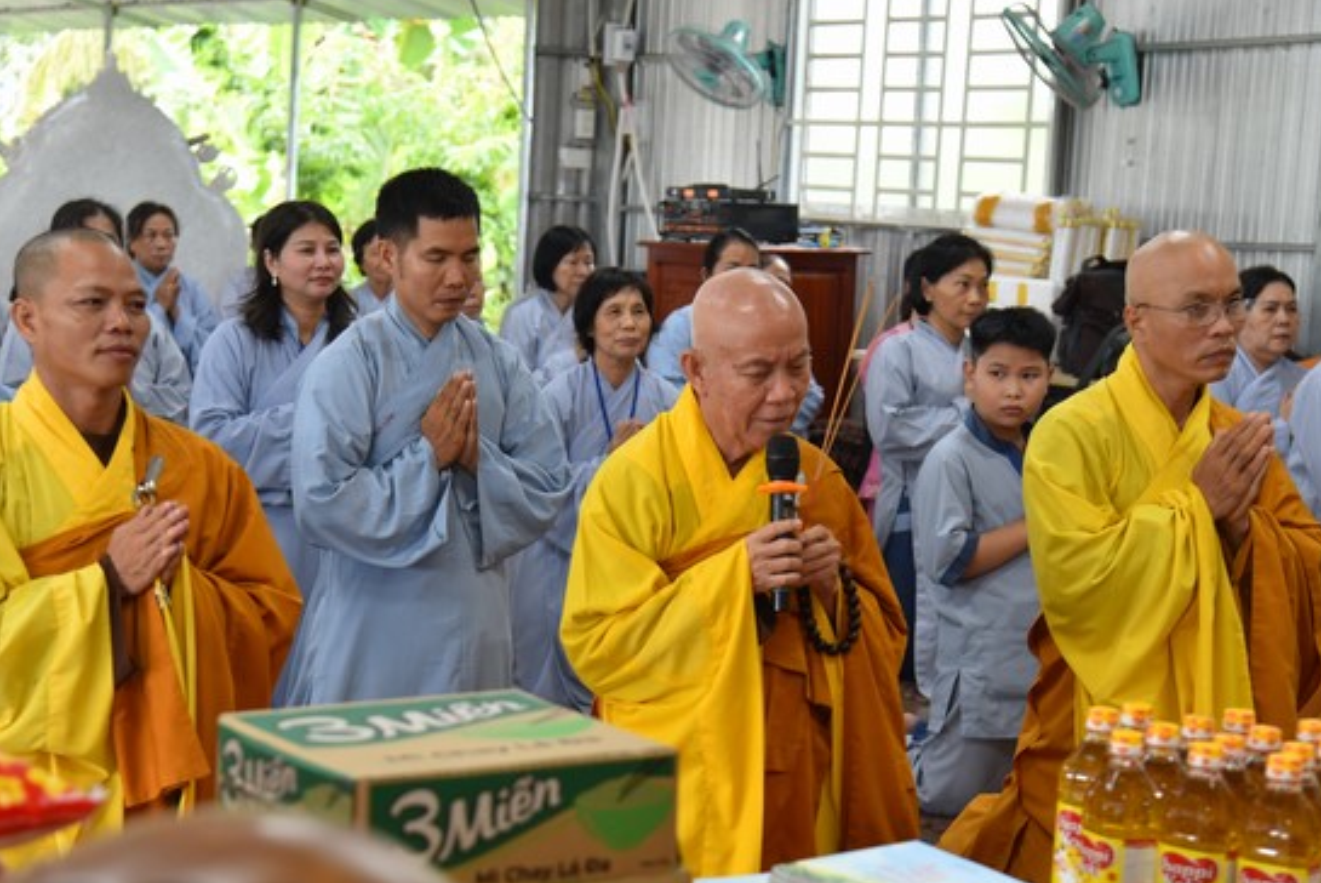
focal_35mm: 74
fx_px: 2717
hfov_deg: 27.3
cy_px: 483
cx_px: 628
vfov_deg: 18.4
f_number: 4
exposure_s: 1/125
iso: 1600
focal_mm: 62
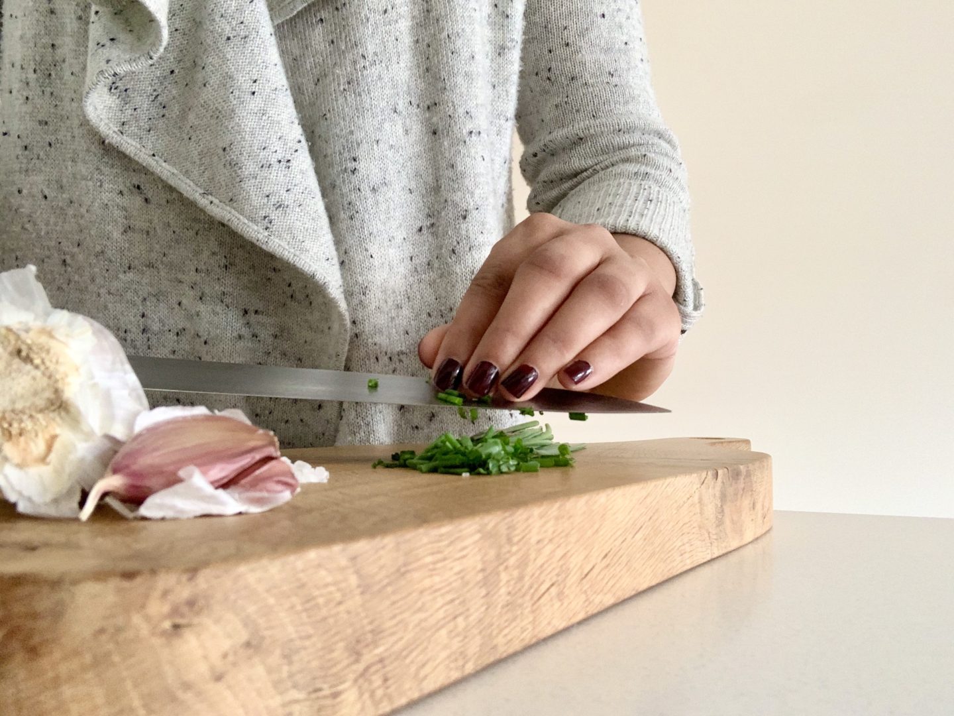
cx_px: 477
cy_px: 358
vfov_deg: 44.2
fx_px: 882
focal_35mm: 32
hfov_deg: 56.8
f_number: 2.2
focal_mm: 2.87
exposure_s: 1/30
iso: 200
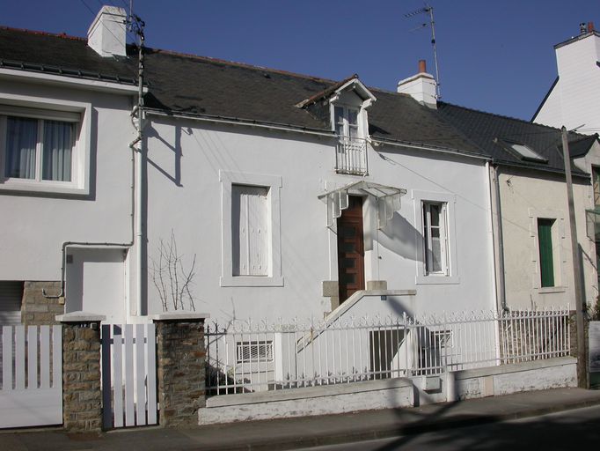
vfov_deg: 37.7
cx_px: 300
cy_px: 226
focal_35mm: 38
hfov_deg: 49.0
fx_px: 659
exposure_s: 1/934
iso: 100
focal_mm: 7.85
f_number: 7.5
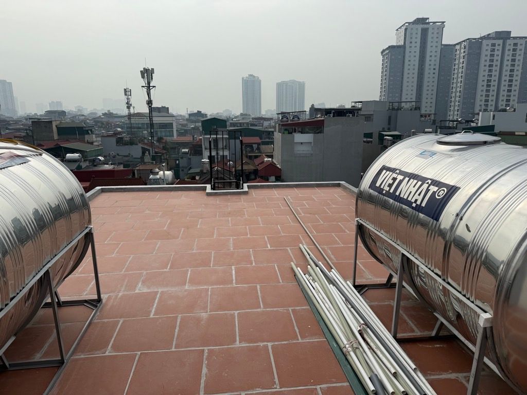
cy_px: 198
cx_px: 264
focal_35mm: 24
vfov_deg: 56.8
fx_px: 365
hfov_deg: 71.6
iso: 80
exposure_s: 1/8130
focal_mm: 6.76
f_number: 1.78
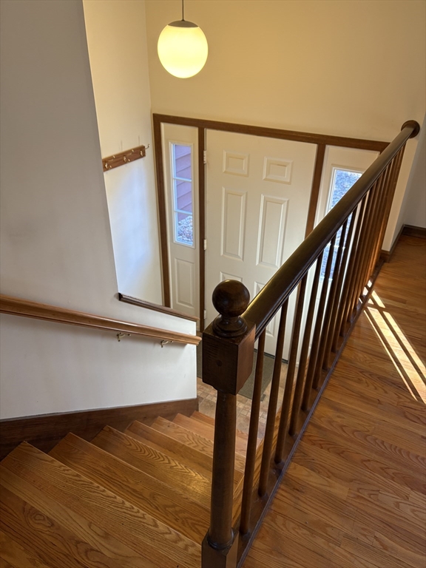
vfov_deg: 67.3
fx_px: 427
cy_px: 284
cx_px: 213
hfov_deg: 53.1
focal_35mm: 26
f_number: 1.6
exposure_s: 1/60
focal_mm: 5.96
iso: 125
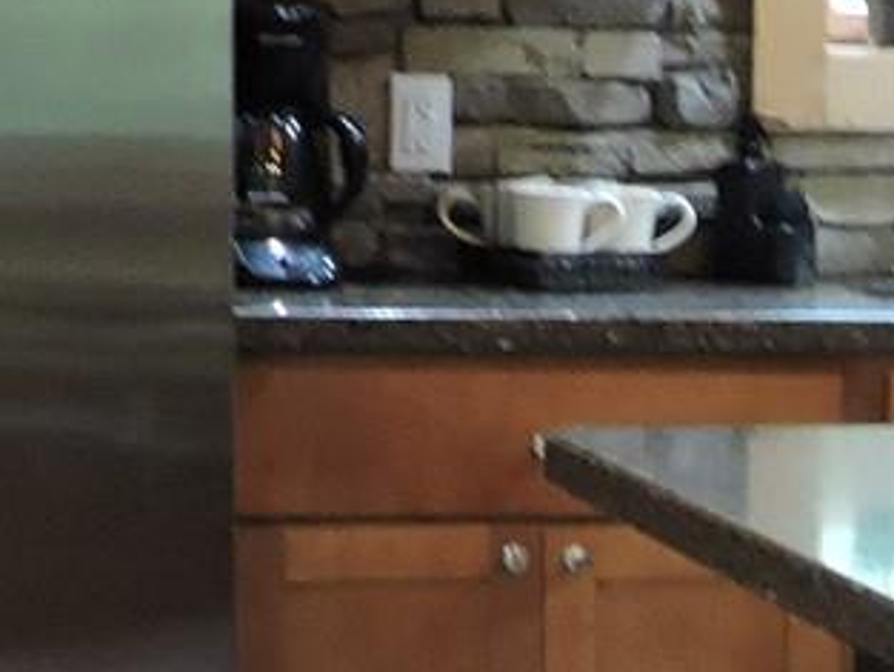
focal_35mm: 157
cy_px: 603
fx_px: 4056
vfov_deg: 9.4
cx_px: 1325
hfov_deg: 12.0
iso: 400
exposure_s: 1/15
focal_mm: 4.3
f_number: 3
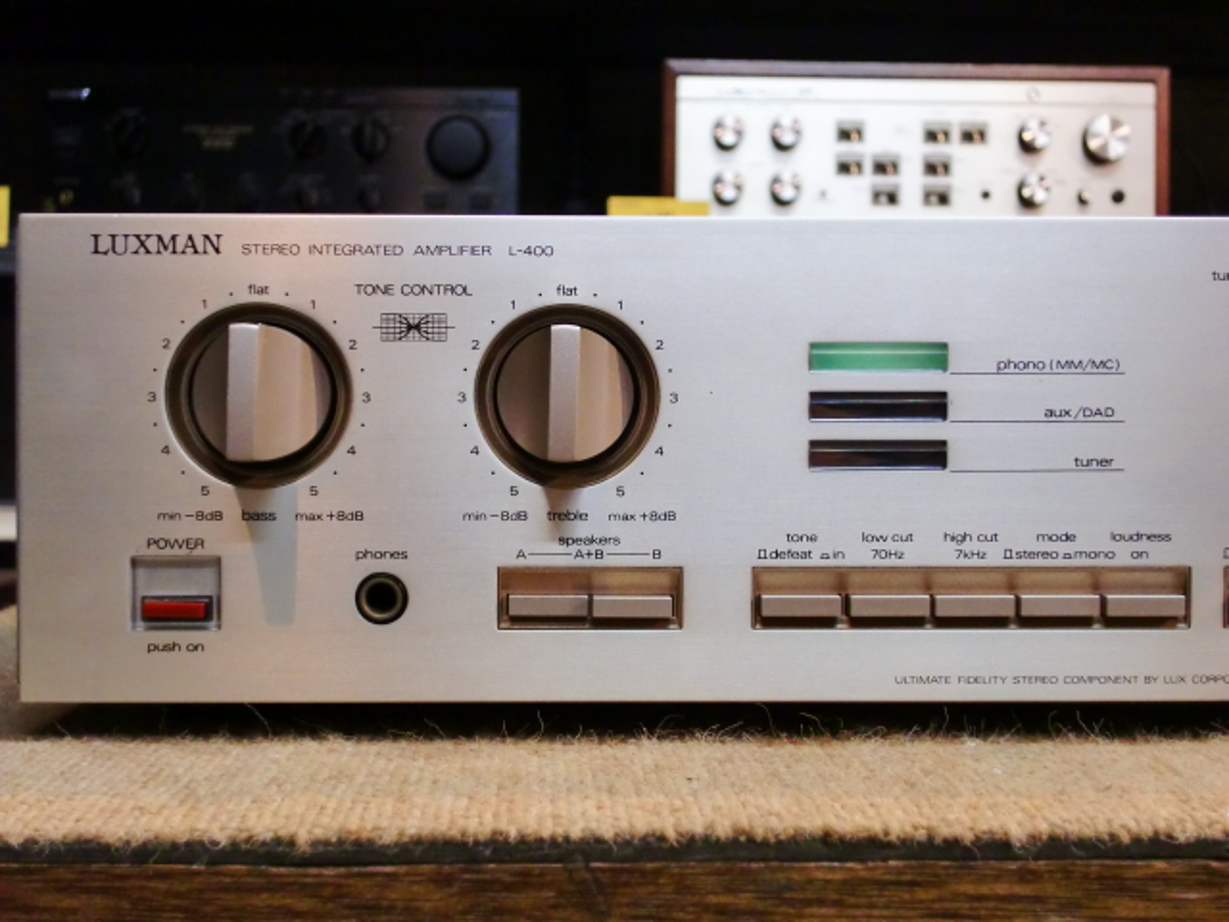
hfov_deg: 29.4
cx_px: 614
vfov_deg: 22.3
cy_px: 461
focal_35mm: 66
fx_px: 2343
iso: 400
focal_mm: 11.7
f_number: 4.1
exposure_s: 1/50
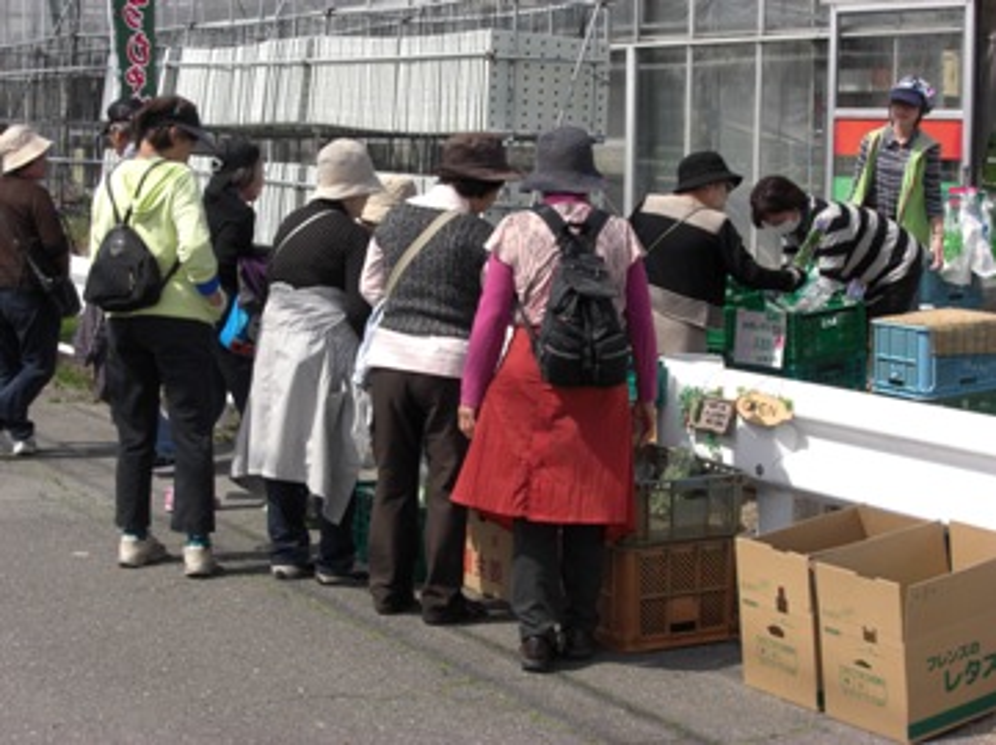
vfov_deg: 21.6
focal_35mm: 68
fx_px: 1955
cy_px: 372
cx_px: 498
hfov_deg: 28.6
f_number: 5.6
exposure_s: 1/400
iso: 80
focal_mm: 14.2
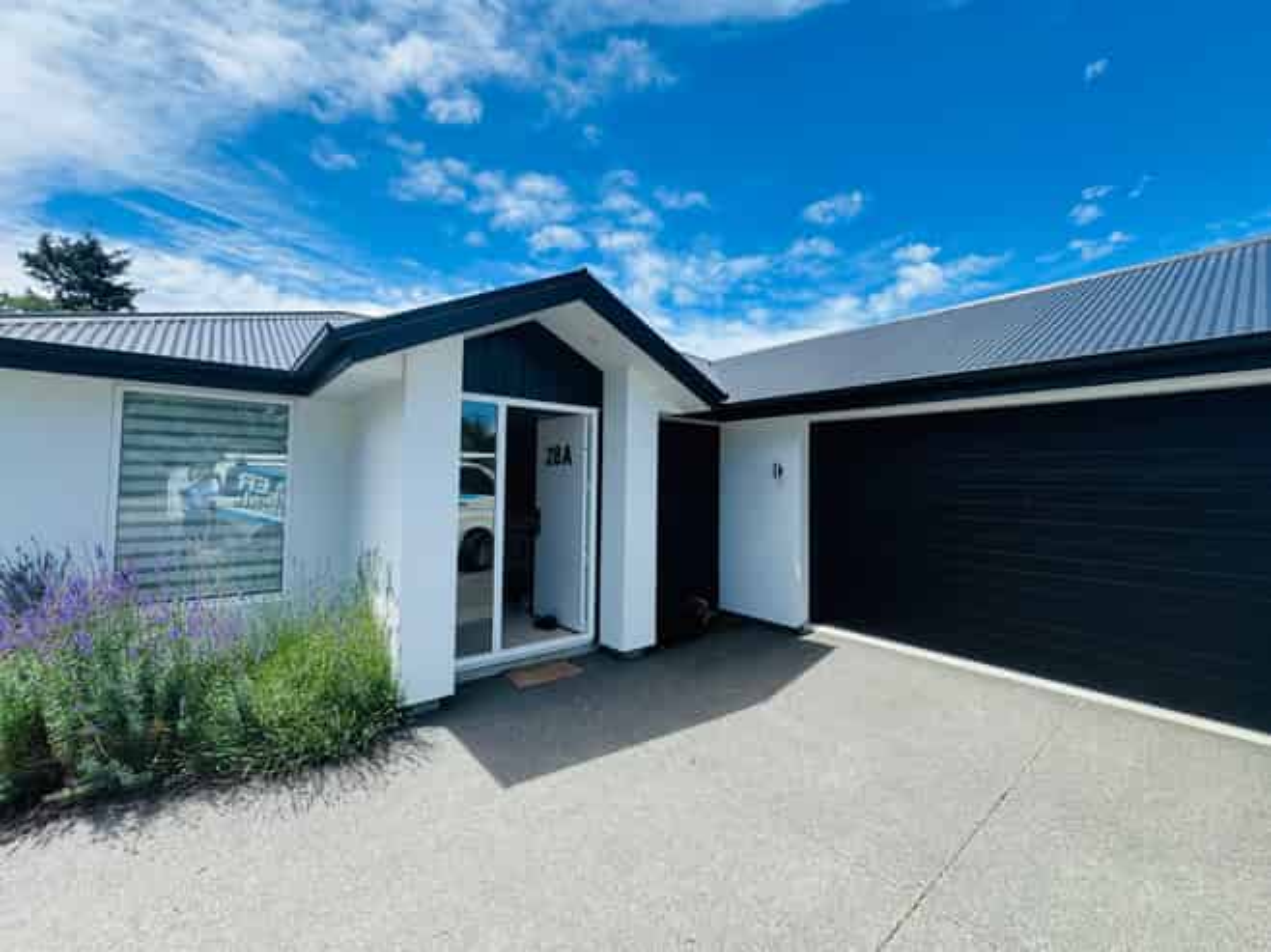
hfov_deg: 102.1
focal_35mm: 14
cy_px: 476
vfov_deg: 85.6
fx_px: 514
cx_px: 636
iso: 50
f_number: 2.2
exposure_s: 1/1198
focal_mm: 2.22
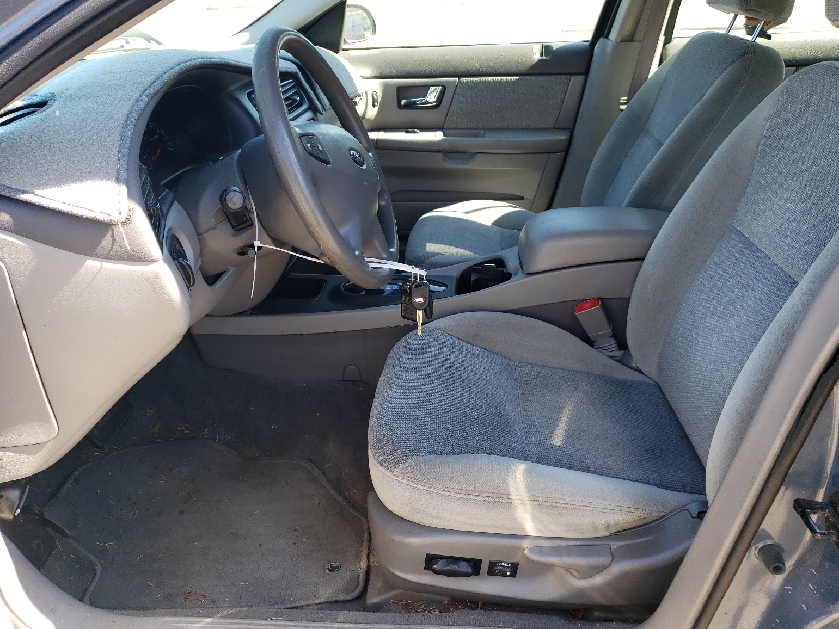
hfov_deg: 65.3
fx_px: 654
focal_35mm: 27
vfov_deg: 51.4
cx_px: 428
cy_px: 306
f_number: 1.5
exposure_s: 1/213
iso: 50
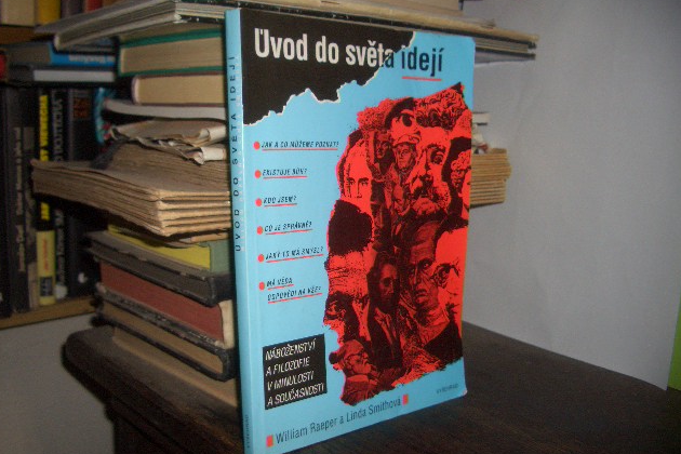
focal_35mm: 37
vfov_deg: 35.9
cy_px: 235
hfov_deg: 51.9
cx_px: 337
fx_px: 700
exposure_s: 1/60
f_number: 2.6
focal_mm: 5.8
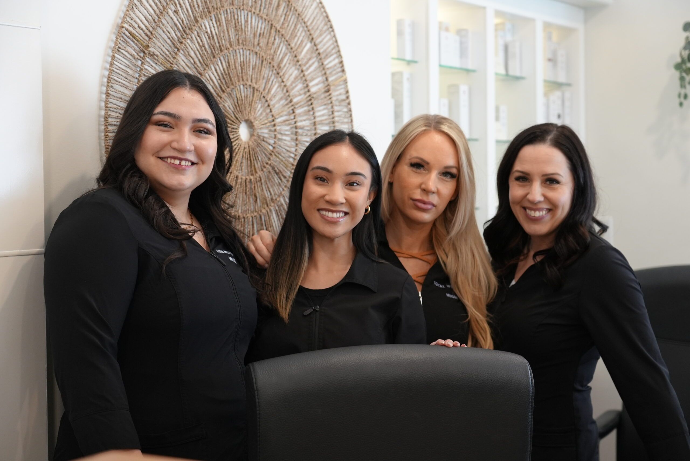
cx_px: 345
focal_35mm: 64
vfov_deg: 21.3
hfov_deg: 31.4
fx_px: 1227
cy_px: 230
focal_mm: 64
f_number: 4
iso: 2000
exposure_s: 1/160
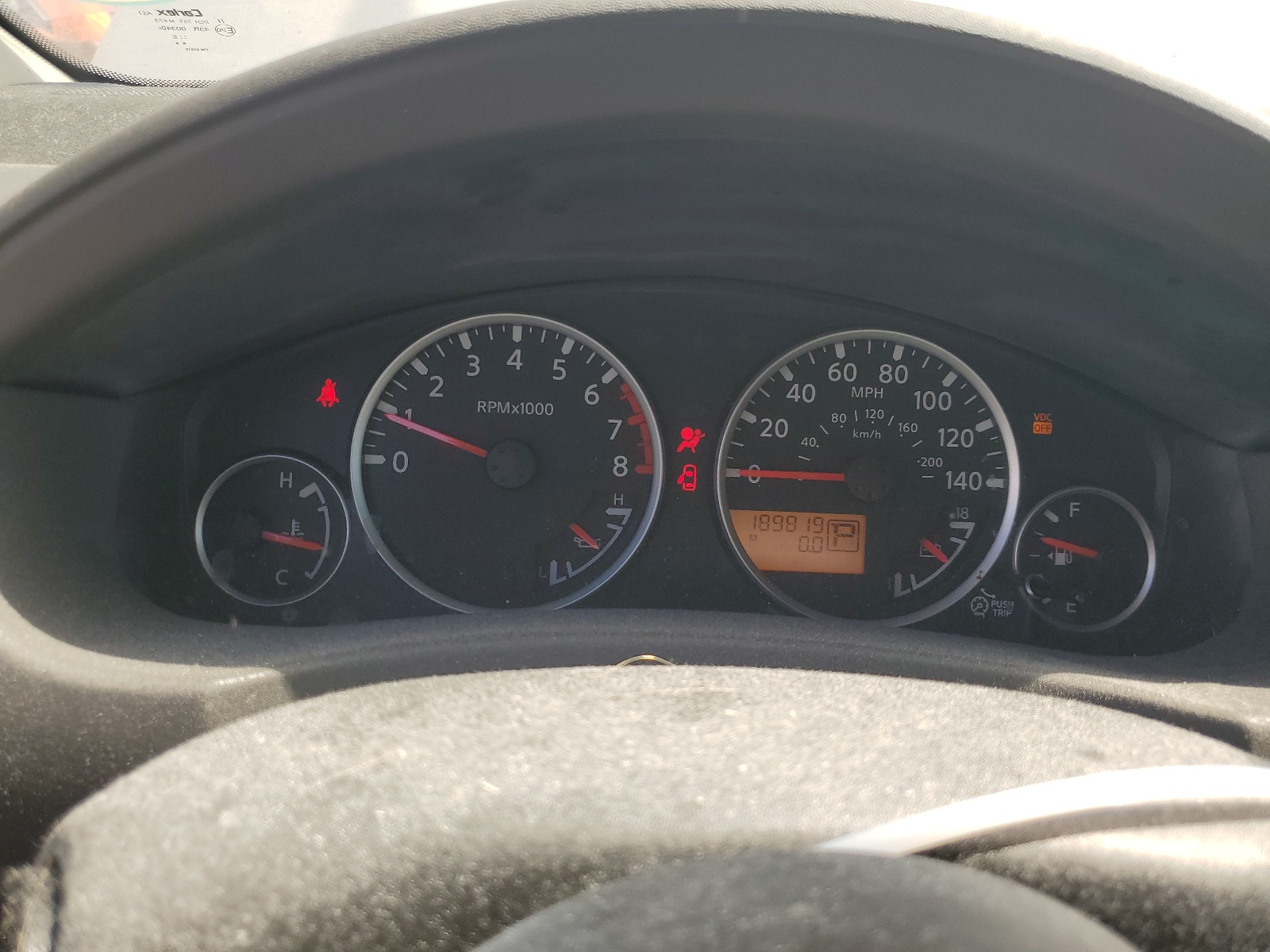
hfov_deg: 67.3
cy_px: 476
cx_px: 635
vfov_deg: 53.1
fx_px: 954
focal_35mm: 26
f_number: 1.5
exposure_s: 1/588
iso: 50
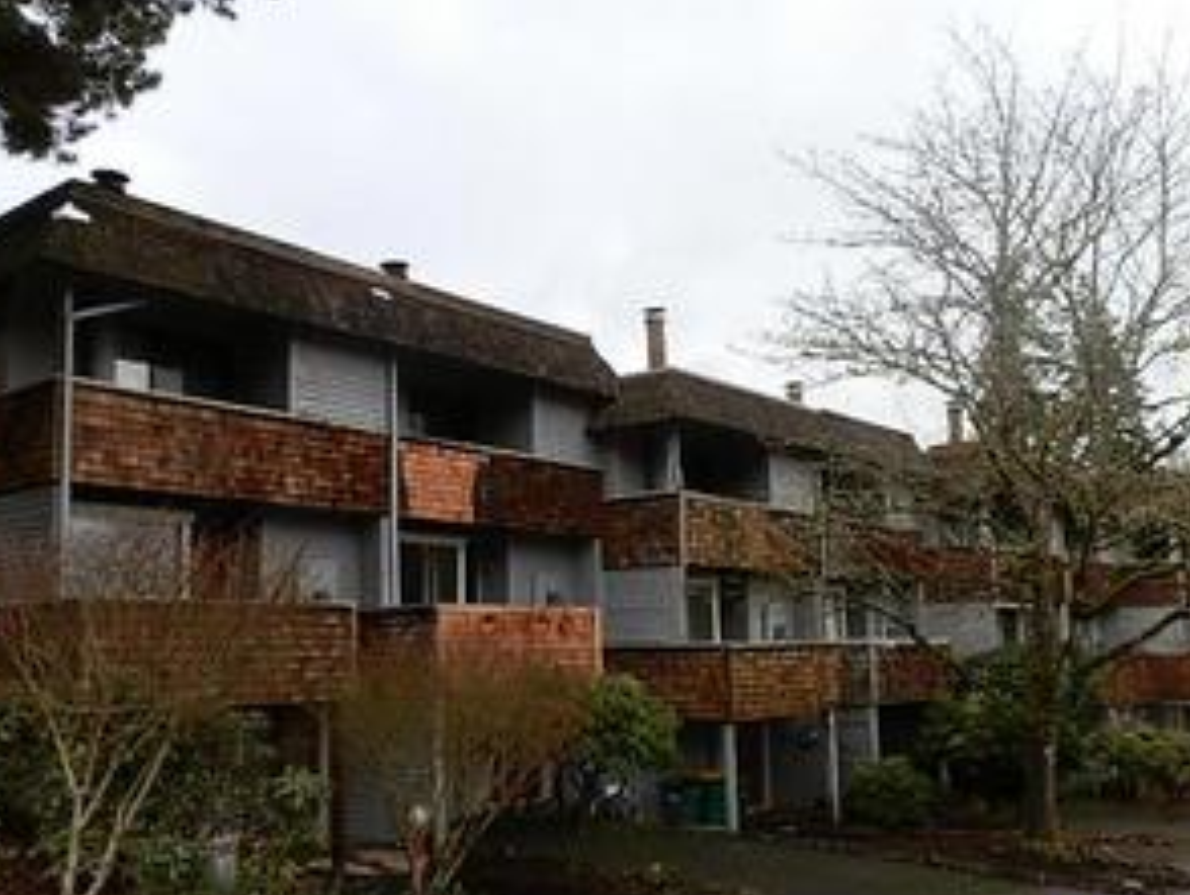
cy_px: 514
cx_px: 644
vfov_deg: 42.9
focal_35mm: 33
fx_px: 1135
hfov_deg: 55.2
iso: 64
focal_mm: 5
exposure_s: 1/320
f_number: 3.1
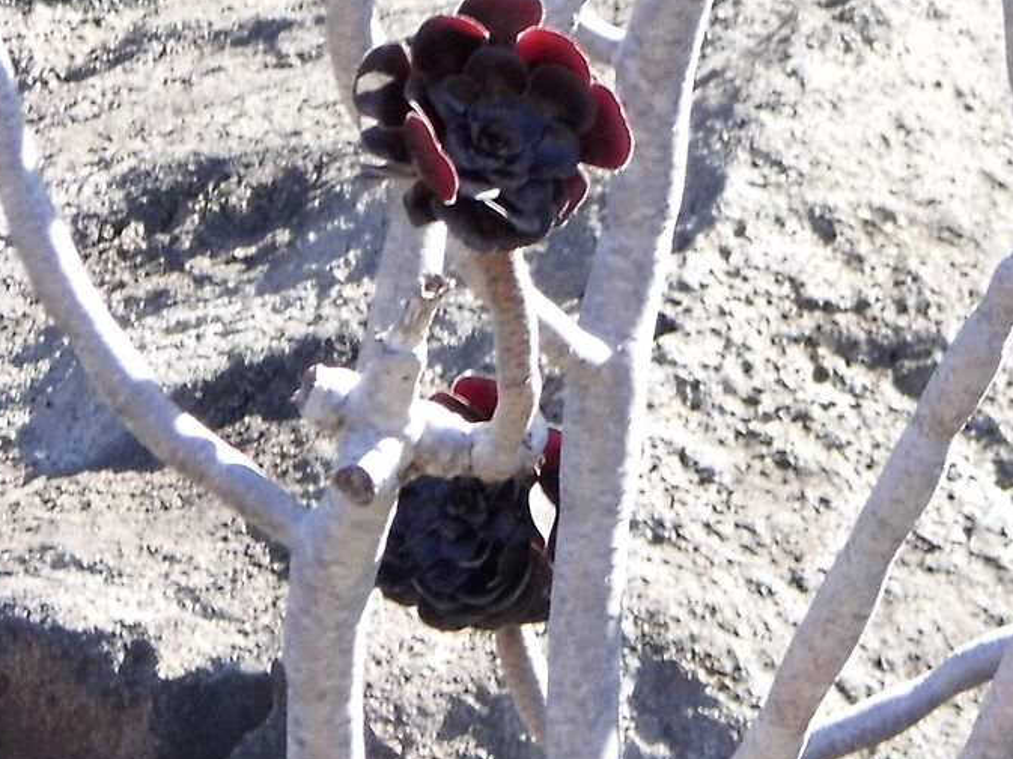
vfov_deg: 3.1
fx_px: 13776
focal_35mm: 471
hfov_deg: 4.2
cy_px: -372
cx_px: 1555
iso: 100
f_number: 4.7
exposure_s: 1/125
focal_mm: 23.6
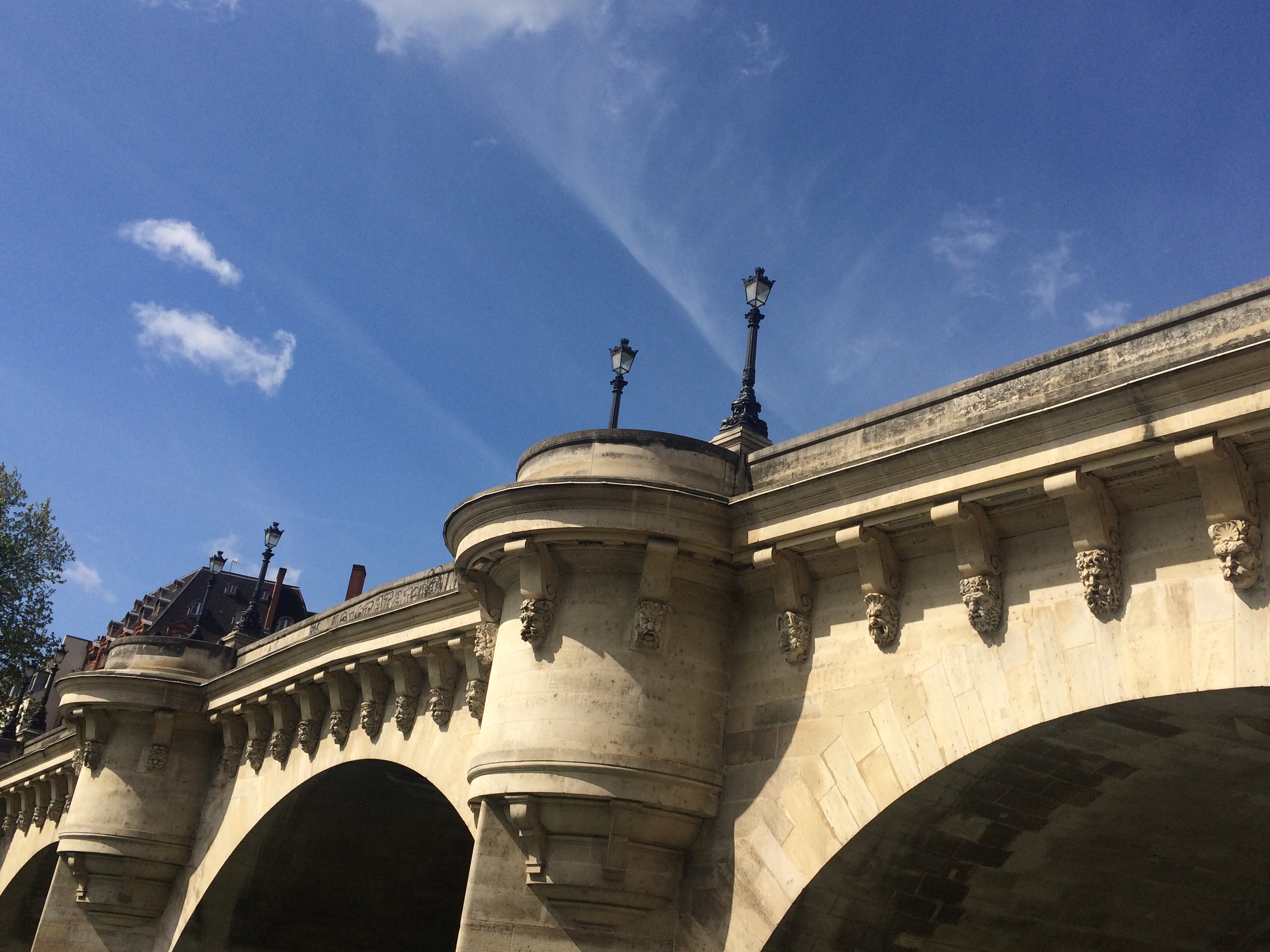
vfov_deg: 41.8
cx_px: 709
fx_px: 1247
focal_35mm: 34
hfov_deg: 53.8
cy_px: 448
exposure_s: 1/4566
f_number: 2.2
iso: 40
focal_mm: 4.15
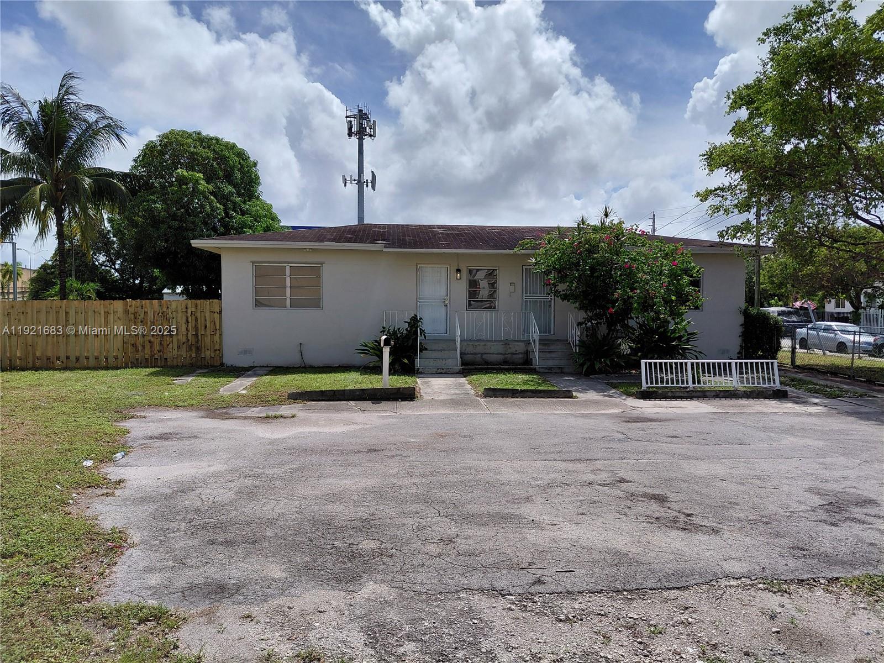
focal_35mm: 25
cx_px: 442
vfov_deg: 54.9
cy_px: 332
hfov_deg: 69.4
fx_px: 638
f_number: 1.8
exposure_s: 1/4472
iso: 50
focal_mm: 4.69
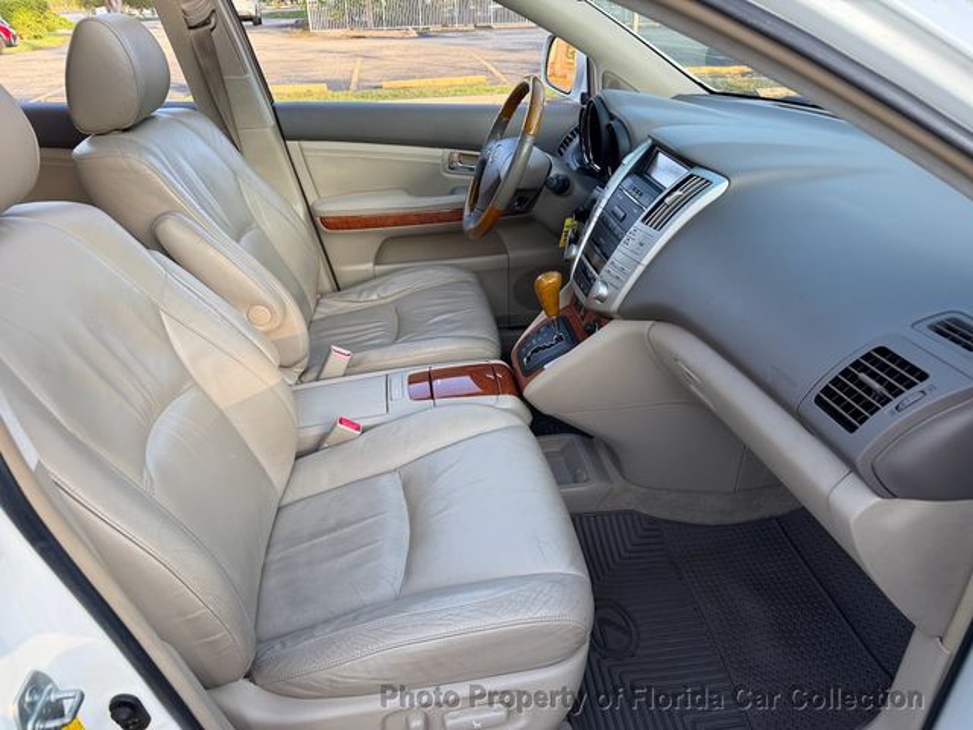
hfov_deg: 71.6
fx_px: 675
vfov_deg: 56.8
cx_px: 486
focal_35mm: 24
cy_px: 365
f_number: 1.78
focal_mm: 6.76
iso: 64
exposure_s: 1/278
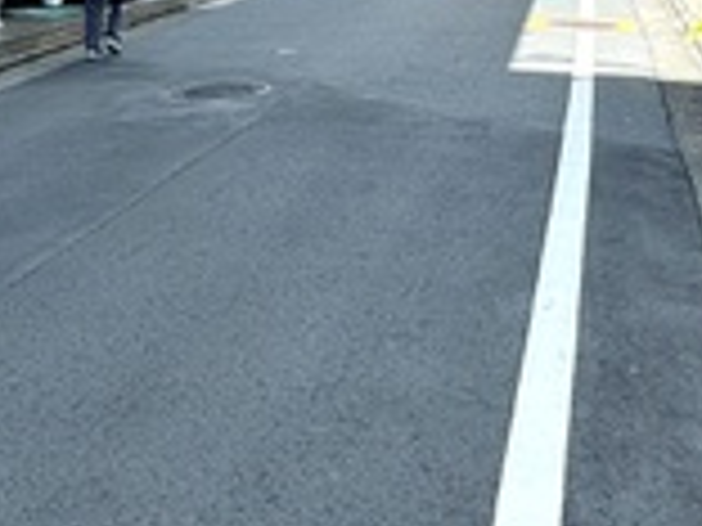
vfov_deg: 21.6
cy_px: -110
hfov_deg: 30.6
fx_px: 1278
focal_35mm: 63
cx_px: 436
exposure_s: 1/910
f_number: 2.2
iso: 50
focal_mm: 2.22
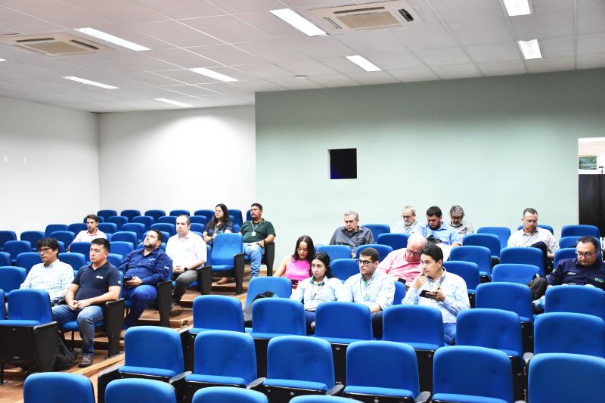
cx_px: 302
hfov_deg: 43.6
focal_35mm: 45
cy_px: 202
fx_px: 756
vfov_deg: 29.9
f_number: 4
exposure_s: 1/50
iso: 2500
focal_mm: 30
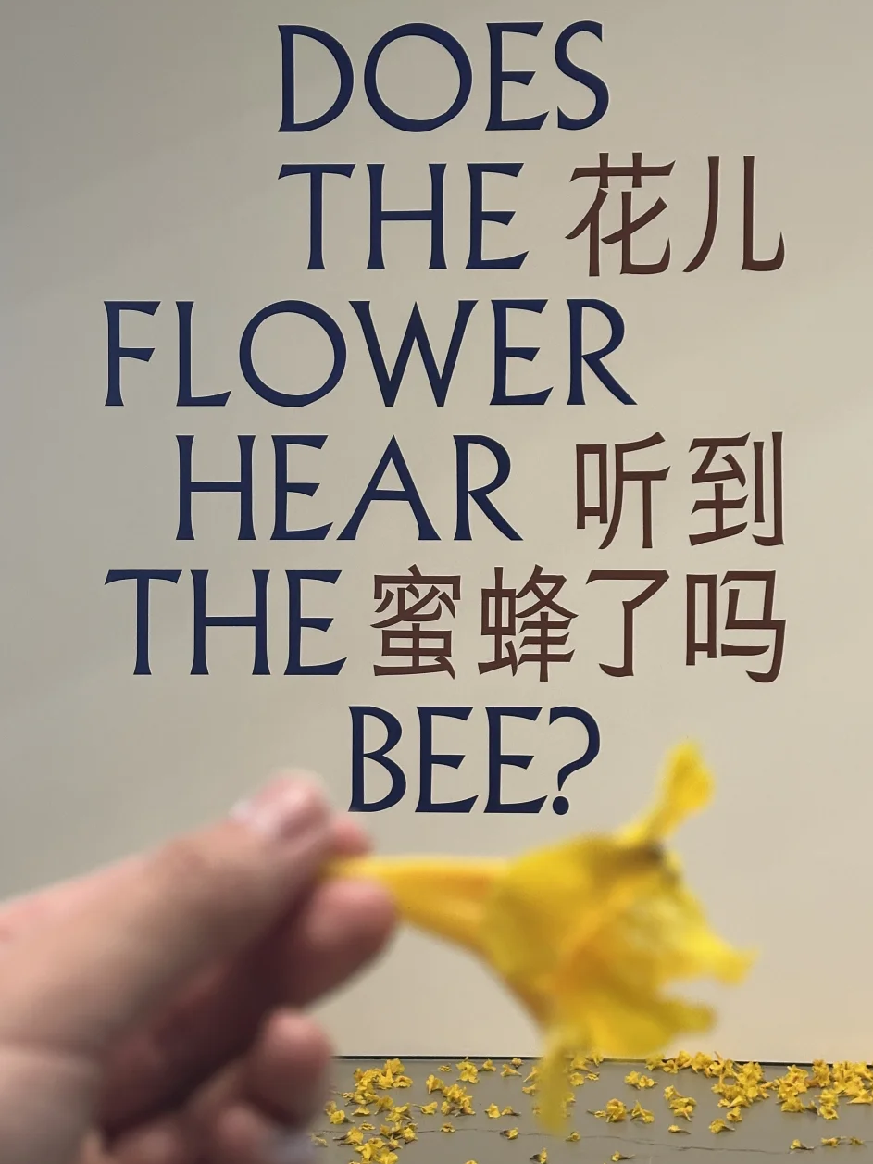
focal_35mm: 55
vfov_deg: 34.9
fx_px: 1849
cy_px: 524
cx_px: 455
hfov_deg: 26.6
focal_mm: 6.86
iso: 250
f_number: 1.78
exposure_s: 1/50
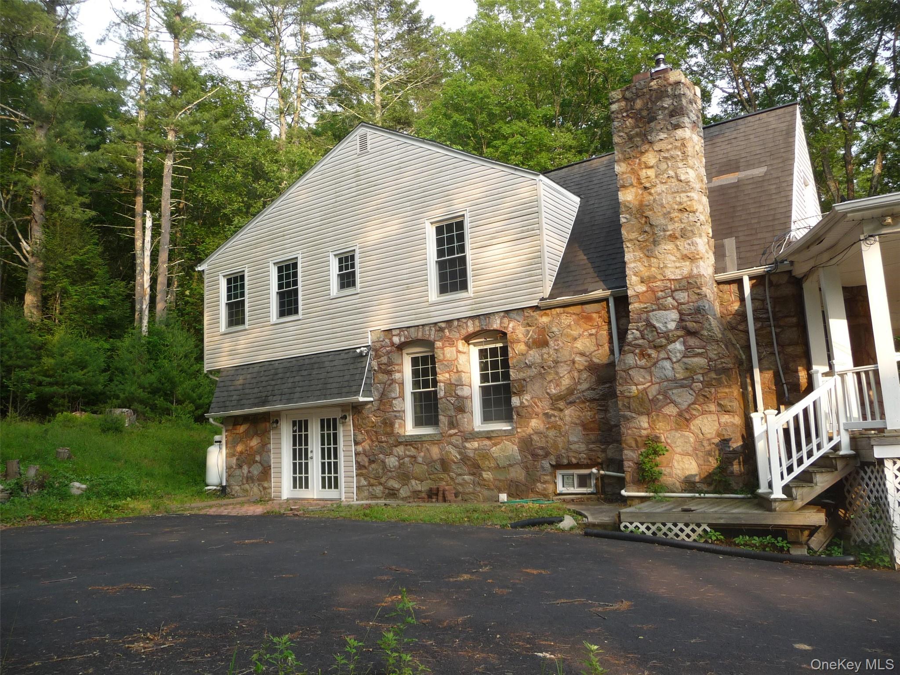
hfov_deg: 61.7
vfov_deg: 48.2
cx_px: 450
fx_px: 754
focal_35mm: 29
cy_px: 338
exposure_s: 1/200
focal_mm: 4.7
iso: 100
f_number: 3.3
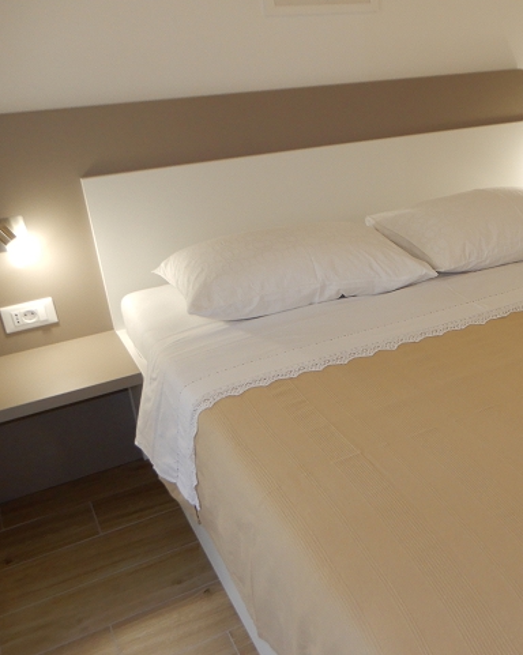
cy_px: 334
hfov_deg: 35.8
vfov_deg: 46.9
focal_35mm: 39
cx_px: 477
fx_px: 756
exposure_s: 1/30
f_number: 3.4
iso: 125
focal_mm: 4.3
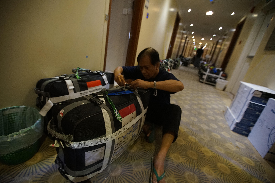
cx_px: 138
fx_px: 122
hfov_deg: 96.7
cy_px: 92
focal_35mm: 16
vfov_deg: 73.7
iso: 2500
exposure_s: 1/60
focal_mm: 16
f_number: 2.8
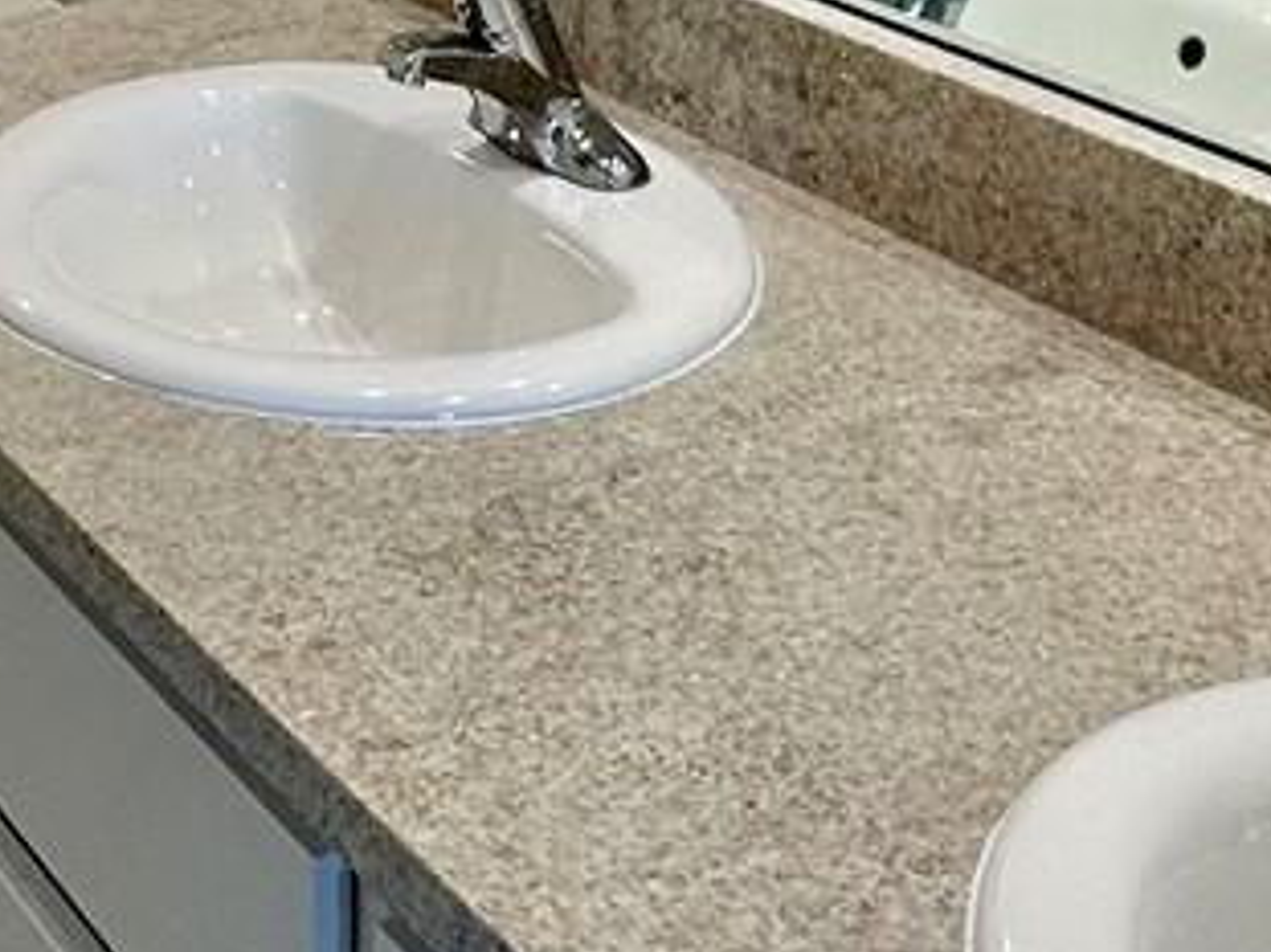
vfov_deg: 16.9
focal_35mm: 72
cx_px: 323
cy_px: -760
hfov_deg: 26.7
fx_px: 2643
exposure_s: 1/120
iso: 80
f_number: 2.2
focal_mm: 2.22
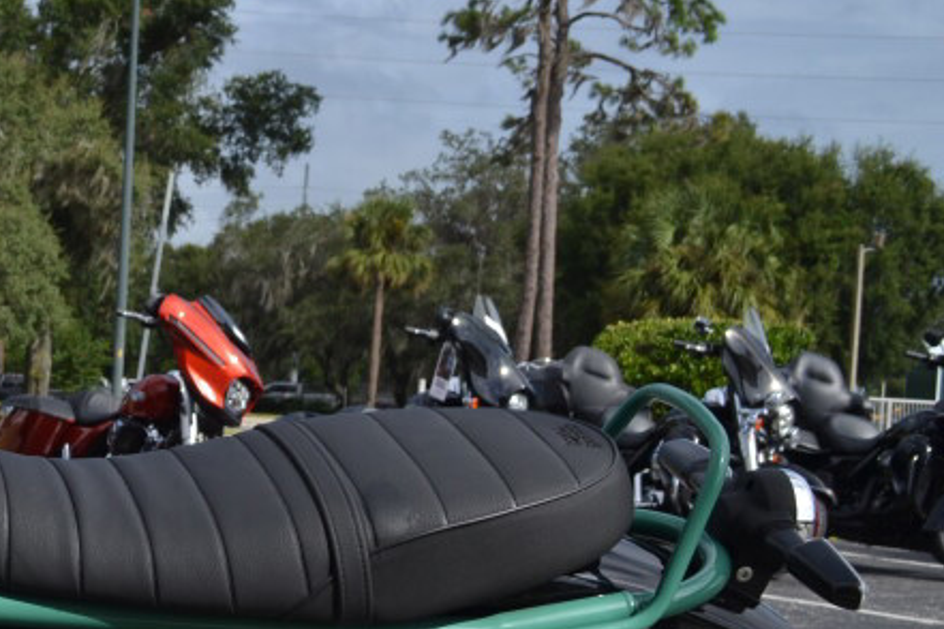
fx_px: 2570
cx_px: -306
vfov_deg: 13.8
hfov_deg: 19.1
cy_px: 614
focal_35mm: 98
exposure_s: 1/250
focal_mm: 24
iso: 100
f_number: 8
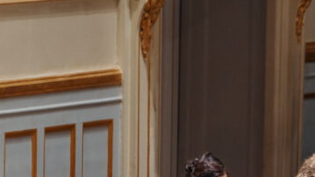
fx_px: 5193
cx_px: 365
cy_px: 282
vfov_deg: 1.9
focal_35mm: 622
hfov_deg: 3.5
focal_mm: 198
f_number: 2.8
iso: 1250
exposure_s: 1/125
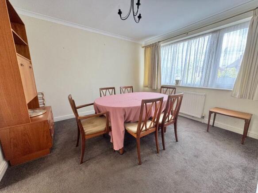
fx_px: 104
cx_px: 129
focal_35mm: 14
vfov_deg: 85.7
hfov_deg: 102.1
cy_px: 96
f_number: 2.2
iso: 100
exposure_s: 1/99
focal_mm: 2.22
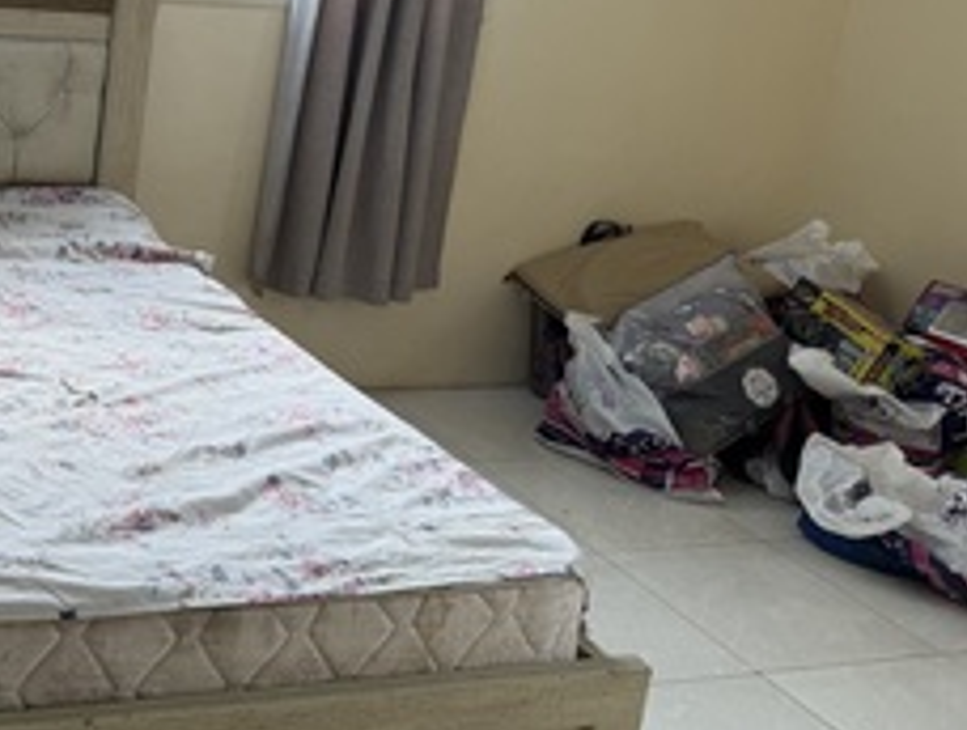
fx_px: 1344
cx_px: 11
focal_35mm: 48
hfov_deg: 35.9
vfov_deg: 29.7
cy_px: 151
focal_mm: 6.76
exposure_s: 1/209
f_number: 1.78
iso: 64
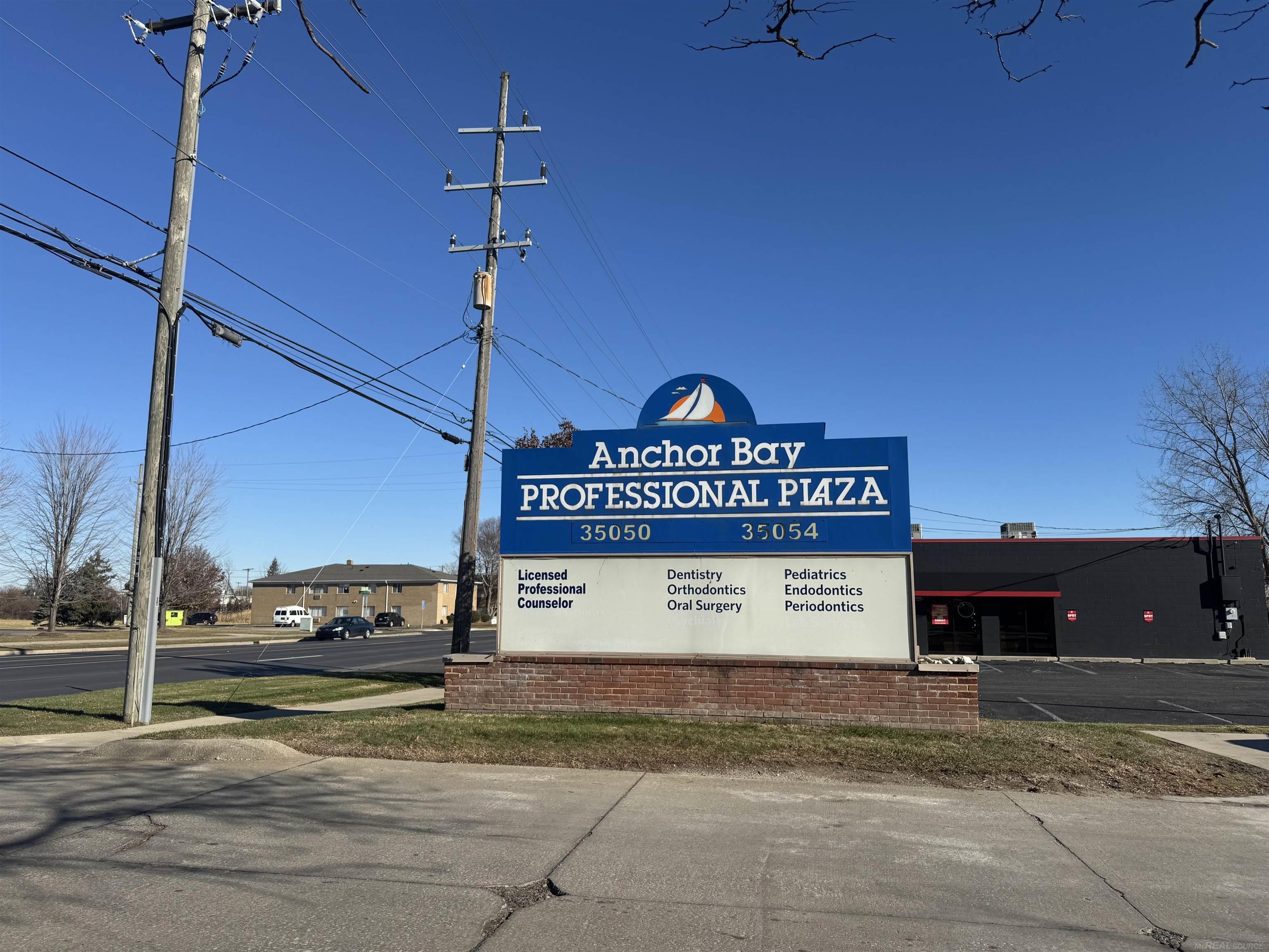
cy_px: 476
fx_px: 880
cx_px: 634
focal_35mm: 24
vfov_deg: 56.8
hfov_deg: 71.6
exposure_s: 1/5814
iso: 80
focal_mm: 6.76
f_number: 1.78
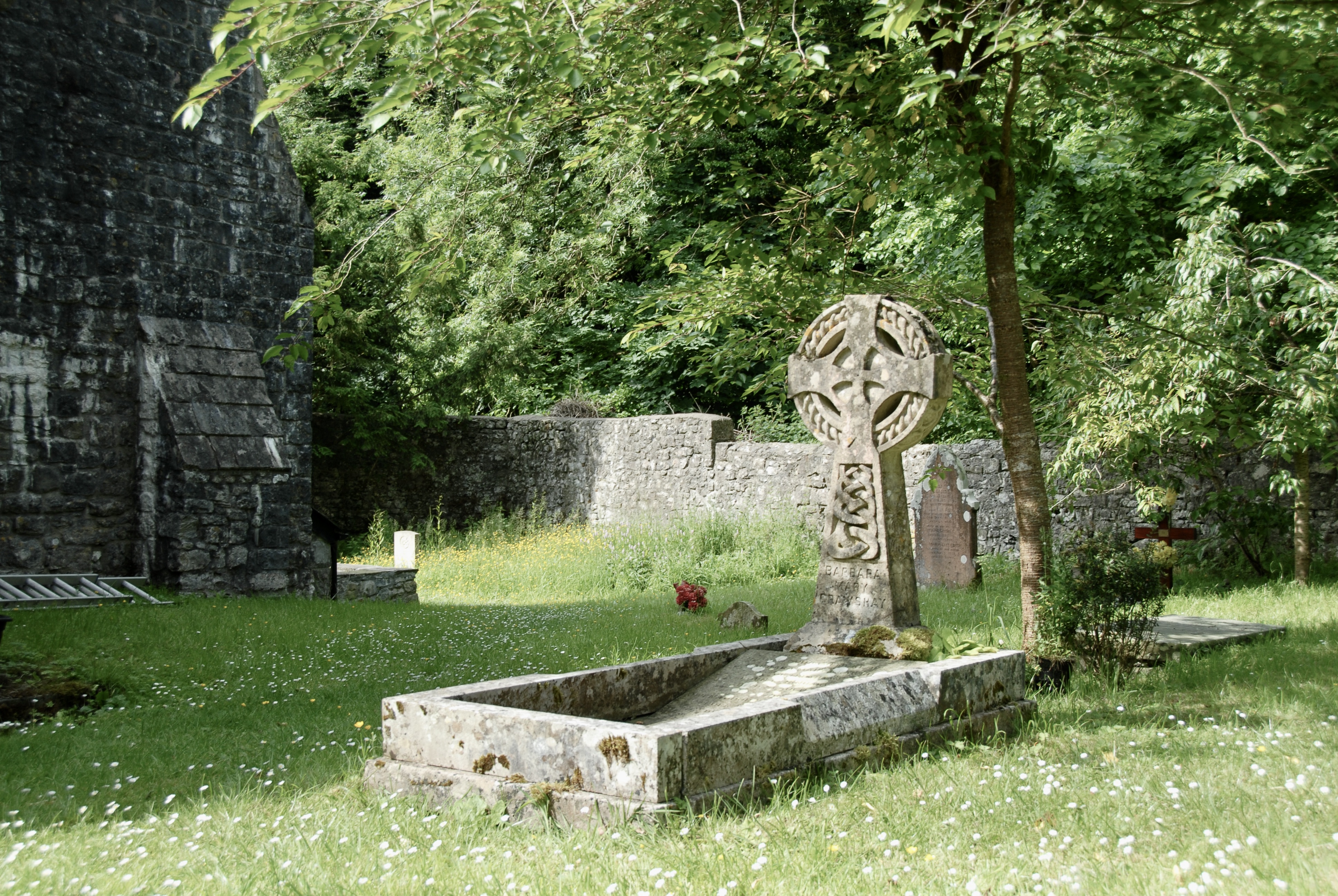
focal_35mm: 46
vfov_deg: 29.0
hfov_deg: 42.3
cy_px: 448
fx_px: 1730
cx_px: 669
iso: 100
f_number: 5.6
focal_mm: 31
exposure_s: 1/125
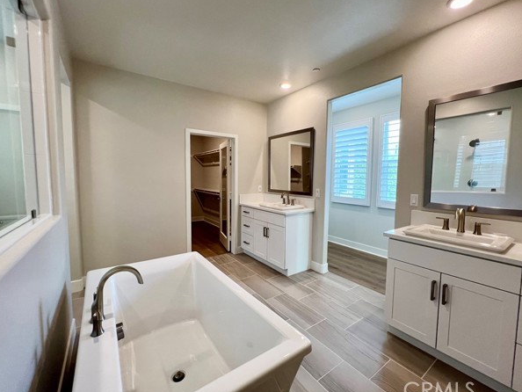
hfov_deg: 102.0
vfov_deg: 85.7
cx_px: 260
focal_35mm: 14
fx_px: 211
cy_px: 192
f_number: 1.8
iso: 125
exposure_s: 1/120
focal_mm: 1.57
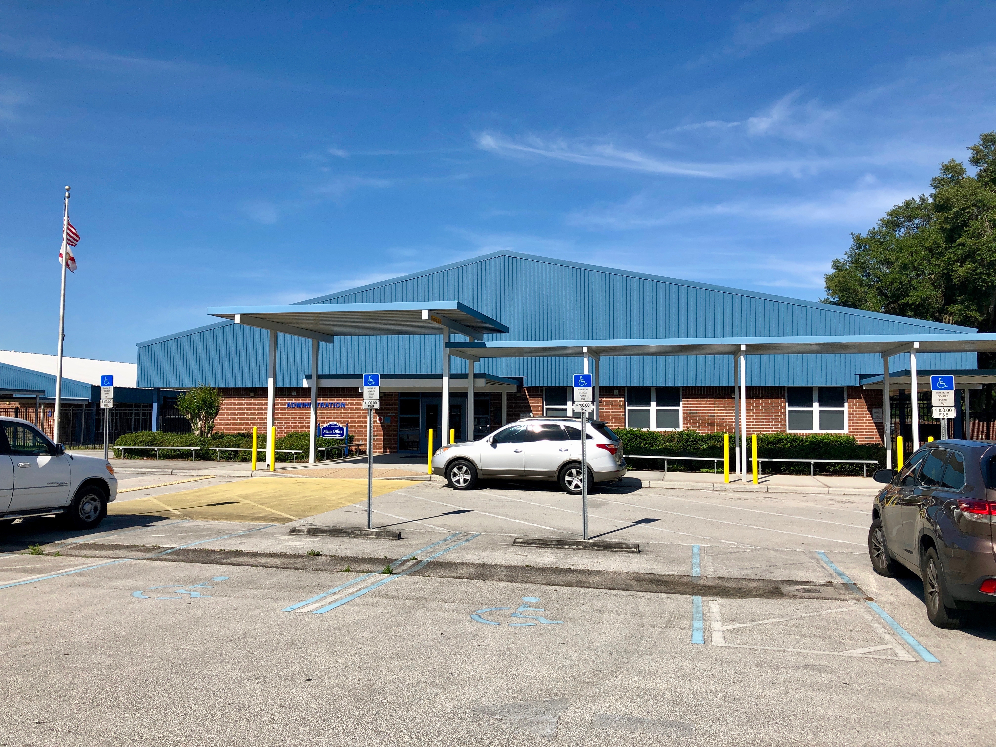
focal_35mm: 28
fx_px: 806
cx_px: 498
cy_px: 374
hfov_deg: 63.4
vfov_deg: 49.7
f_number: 1.8
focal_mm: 4
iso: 20
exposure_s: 1/2825
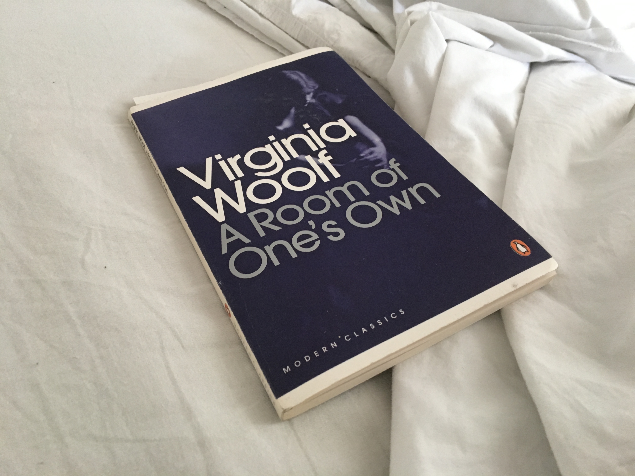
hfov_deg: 61.7
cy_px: 238
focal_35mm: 29
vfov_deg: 48.2
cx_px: 318
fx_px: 532
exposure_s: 1/33
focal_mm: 4.15
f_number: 2.2
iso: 160
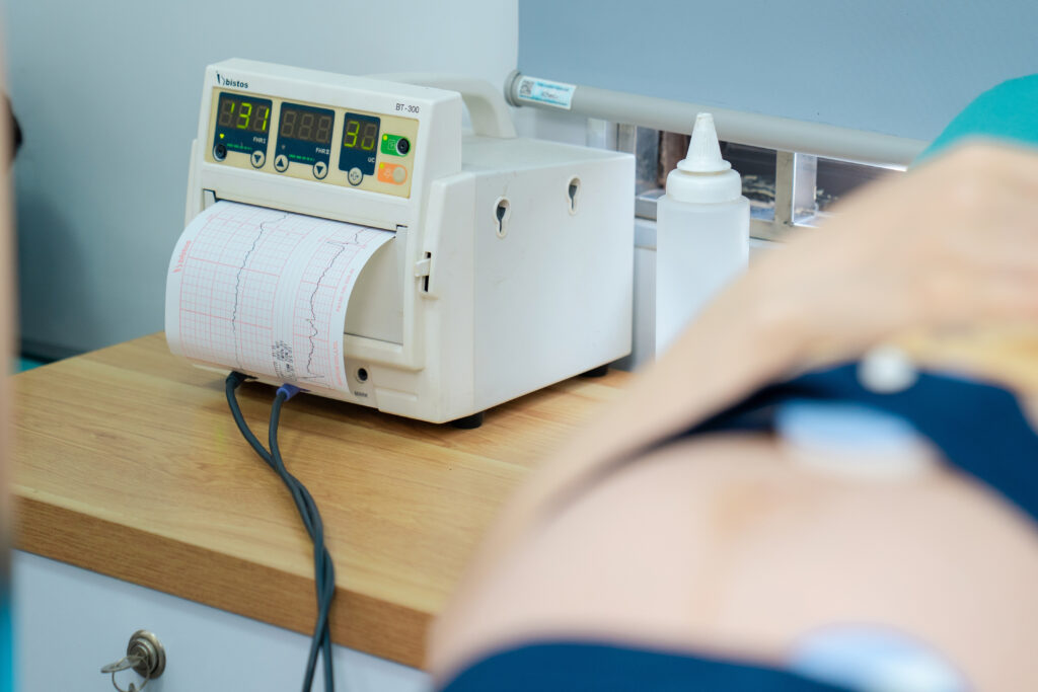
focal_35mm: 105
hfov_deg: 19.5
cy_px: 346
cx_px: 519
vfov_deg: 13.0
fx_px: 3028
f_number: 3.2
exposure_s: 1/160
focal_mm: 70
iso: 640
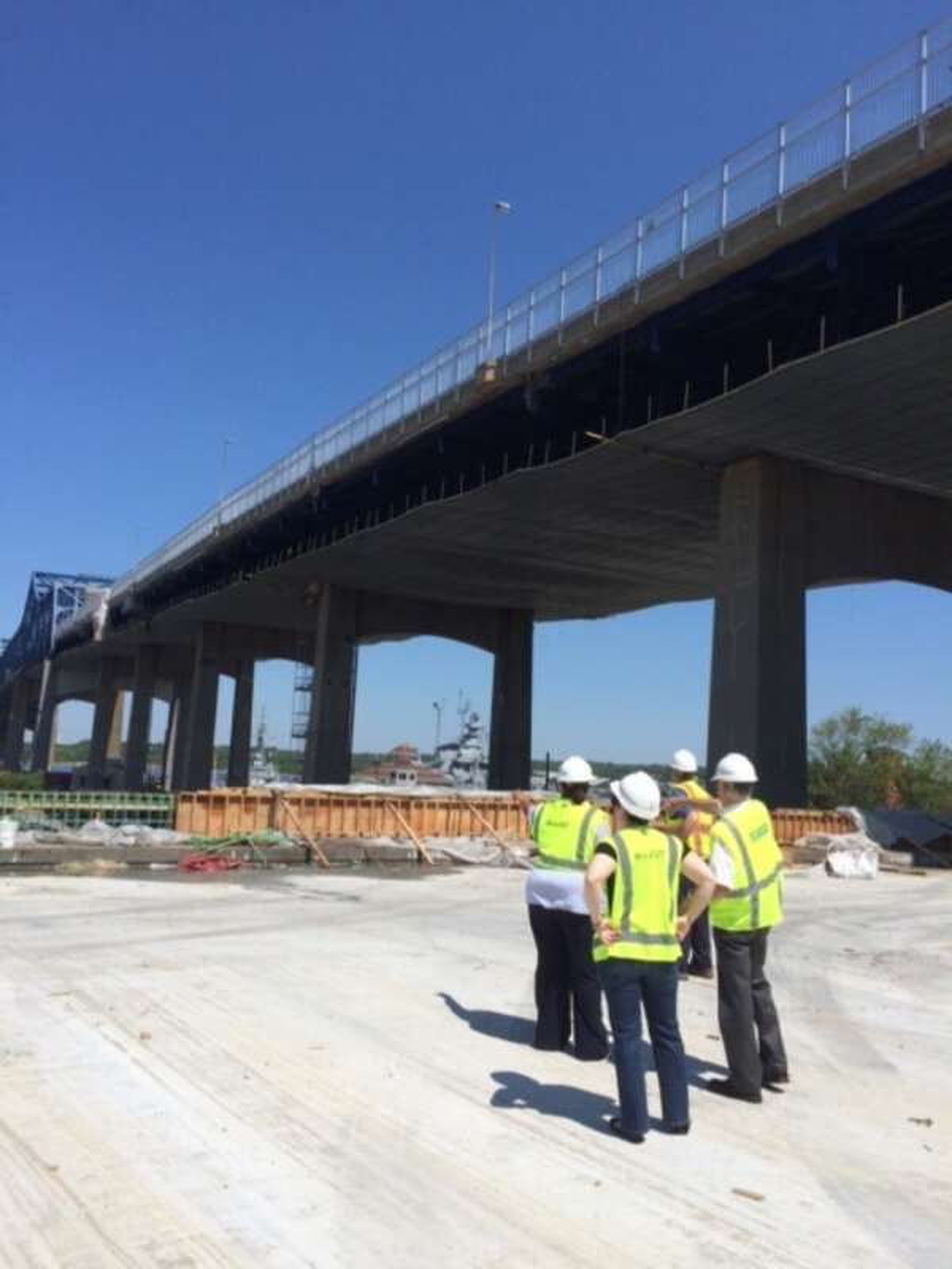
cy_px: 634
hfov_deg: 48.2
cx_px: 476
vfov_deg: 61.7
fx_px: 1063
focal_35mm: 29
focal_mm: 4.15
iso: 32
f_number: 2.2
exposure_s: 1/3731
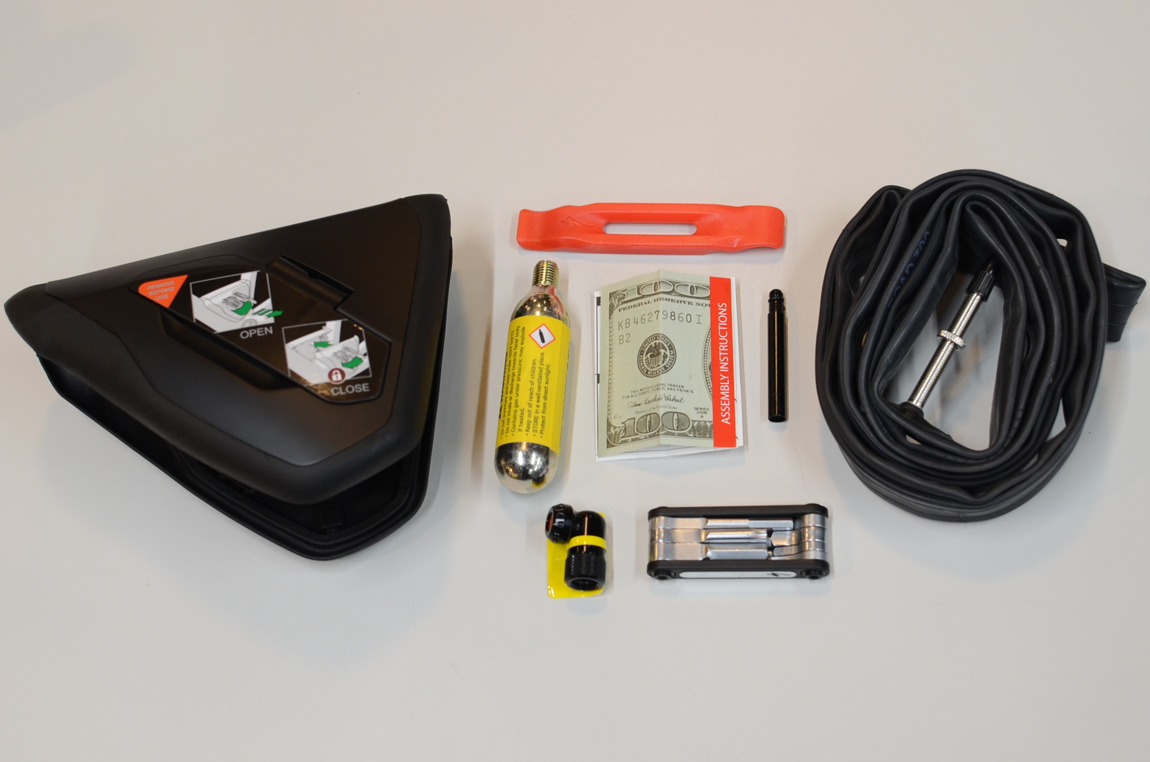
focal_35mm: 52
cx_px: 575
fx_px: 1674
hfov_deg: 37.9
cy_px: 381
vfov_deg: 25.6
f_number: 5
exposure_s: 1/100
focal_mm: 35
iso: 640
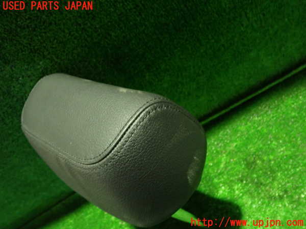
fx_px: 265
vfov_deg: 46.8
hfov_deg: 60.0
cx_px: 153
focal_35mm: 30
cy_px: 114
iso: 800
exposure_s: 1/10
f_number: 2.3
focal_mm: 5.4
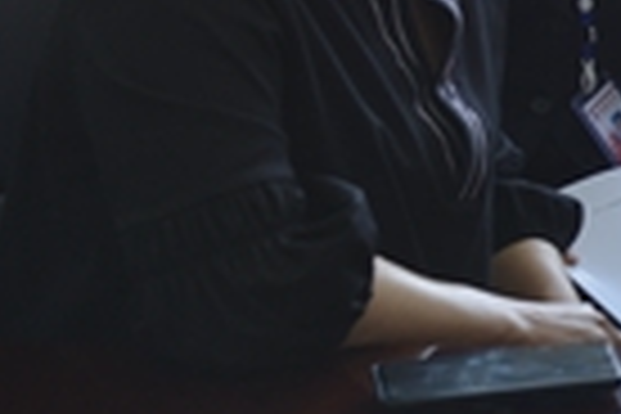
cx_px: 1084
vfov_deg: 7.6
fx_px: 3036
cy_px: -232
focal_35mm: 176
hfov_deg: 11.0
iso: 400
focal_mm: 38
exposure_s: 1/50
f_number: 6.3
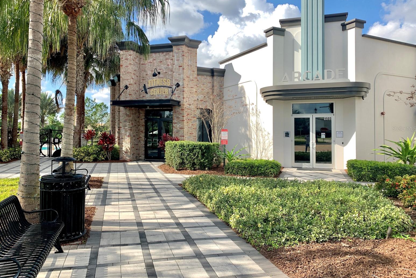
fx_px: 324
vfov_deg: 46.4
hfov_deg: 65.5
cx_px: 202
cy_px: 128
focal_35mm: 28
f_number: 1.8
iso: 25
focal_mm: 4.25
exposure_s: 1/2033
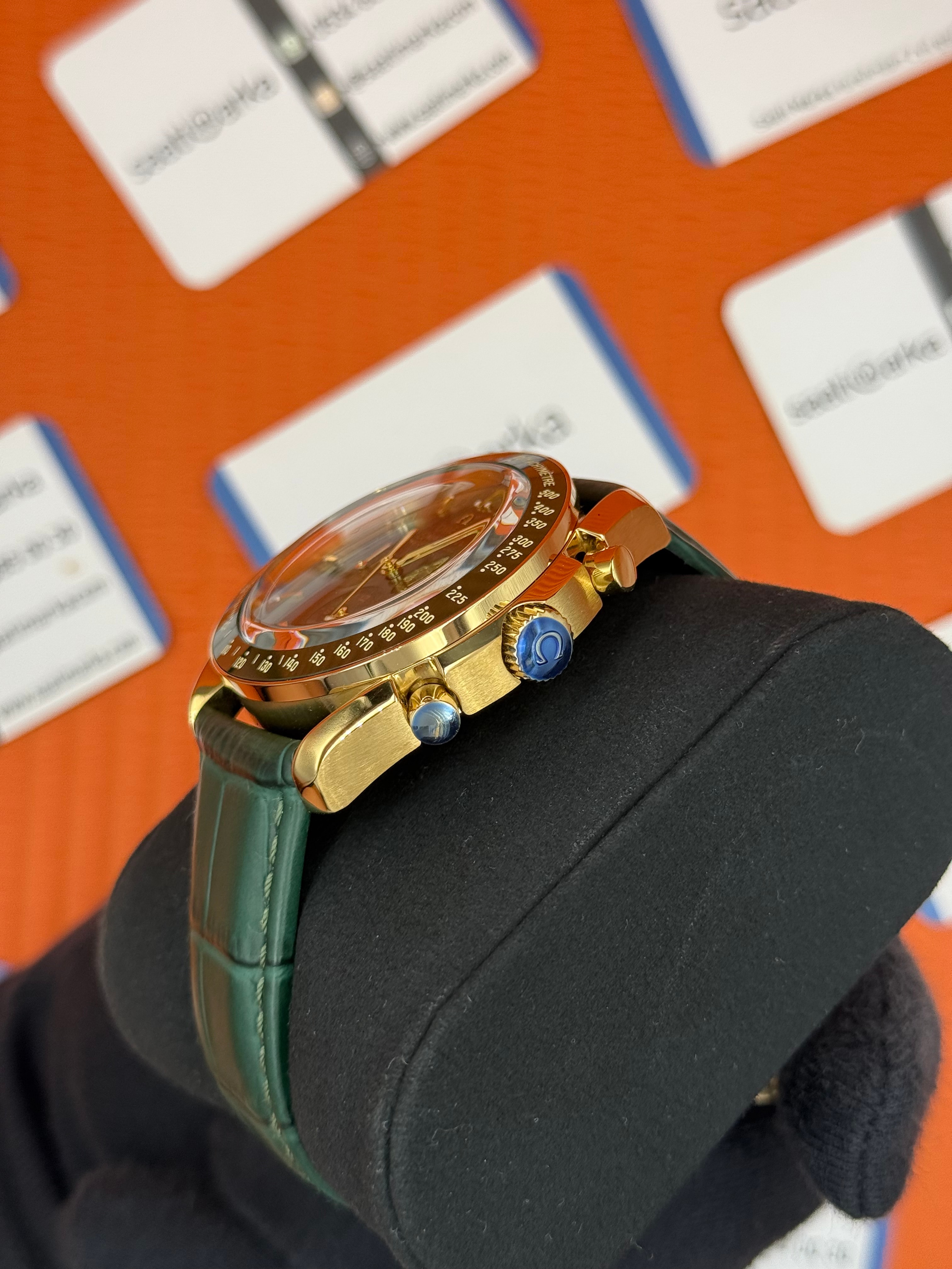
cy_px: 634
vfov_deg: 39.7
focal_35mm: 48
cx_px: 476
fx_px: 1760
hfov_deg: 30.3
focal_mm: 6.76
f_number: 1.78
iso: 50
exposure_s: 1/122
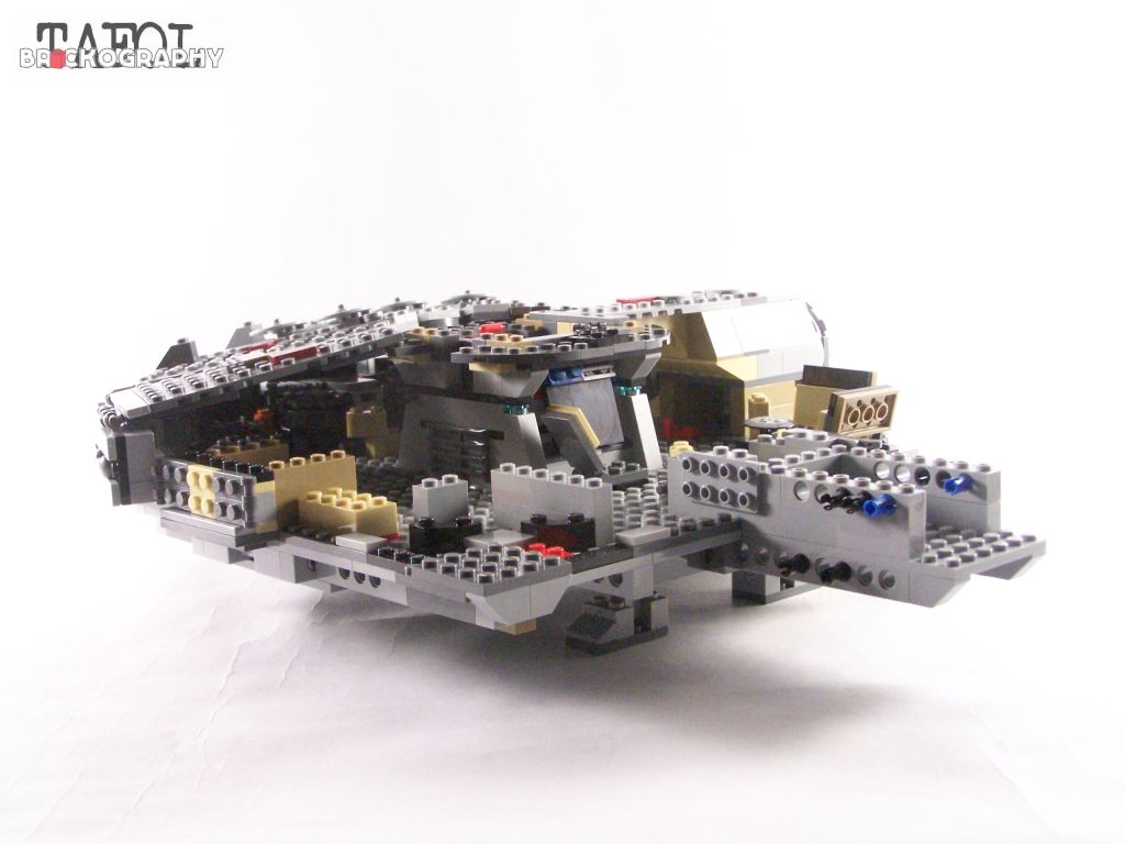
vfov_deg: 28.6
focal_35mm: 51
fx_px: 1657
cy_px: 422
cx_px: 562
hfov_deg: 37.5
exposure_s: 1/45
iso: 400
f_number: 4
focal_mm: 8.5
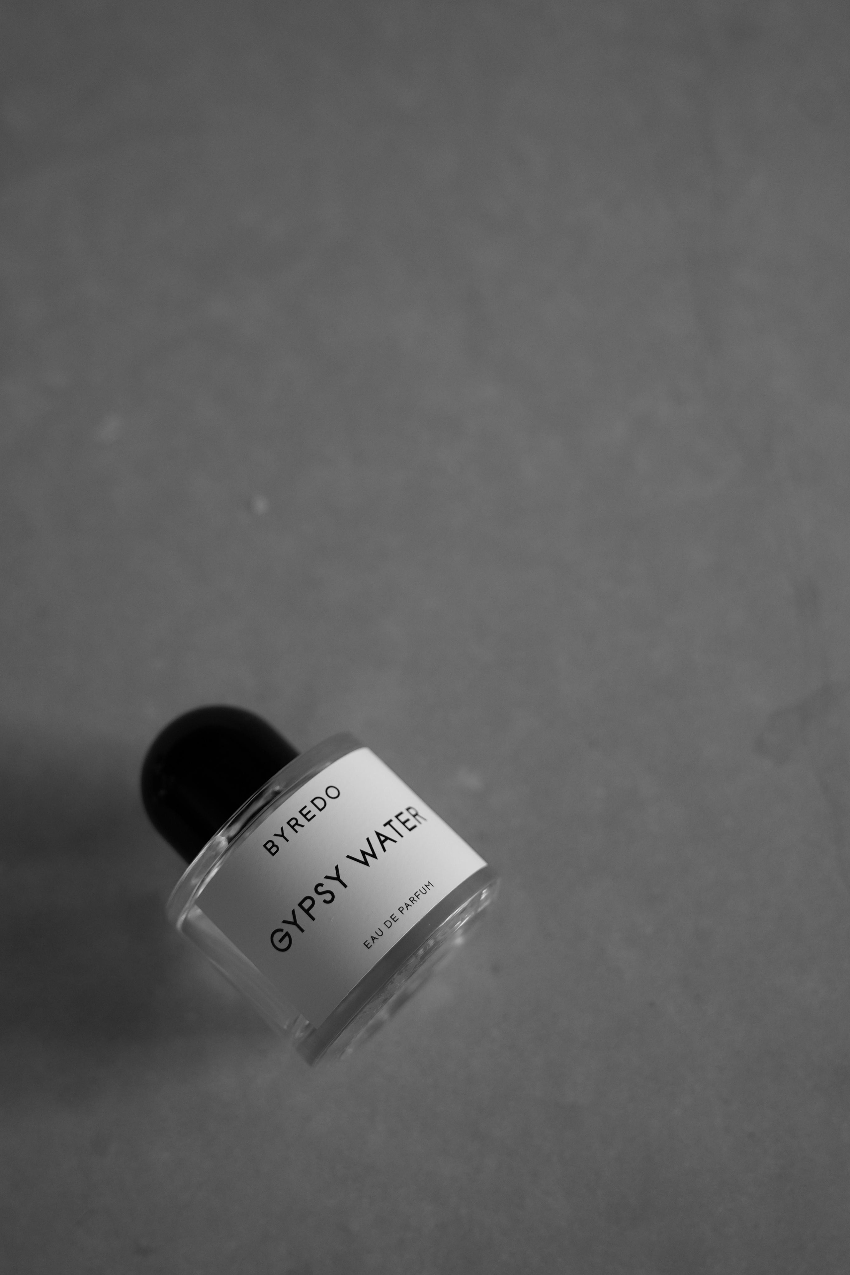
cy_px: 638
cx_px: 425
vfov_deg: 49.6
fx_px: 1381
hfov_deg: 34.2
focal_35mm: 39
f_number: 2.8
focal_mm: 39
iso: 800
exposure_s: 1/400
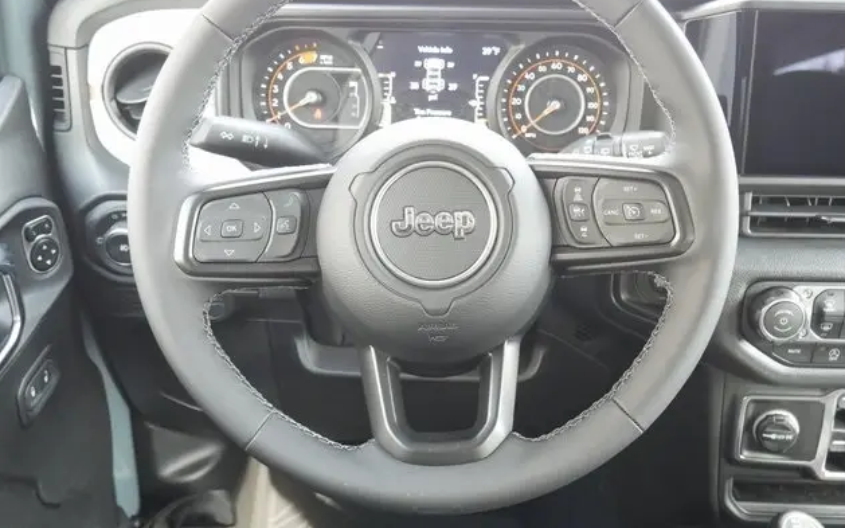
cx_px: 429
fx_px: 944
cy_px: 206
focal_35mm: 41
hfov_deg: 48.2
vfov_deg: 31.1
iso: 2000
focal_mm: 19
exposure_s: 1/60
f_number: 4.1
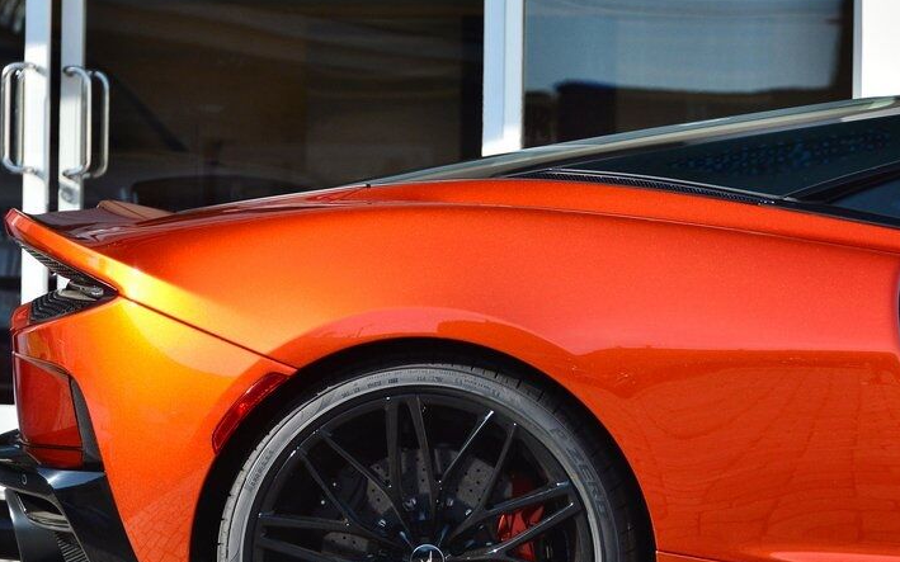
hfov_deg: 12.1
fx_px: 4243
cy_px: 329
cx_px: 638
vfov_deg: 7.6
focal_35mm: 173
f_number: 5.3
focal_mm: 100
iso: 640
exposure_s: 1/1250
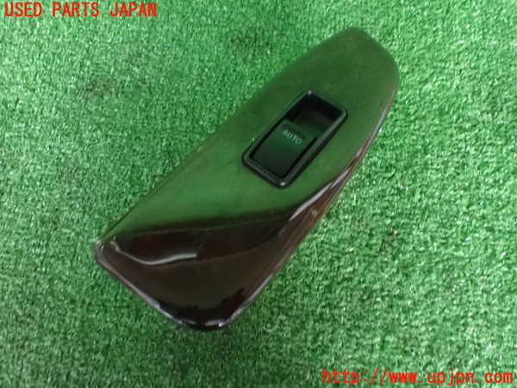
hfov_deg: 60.0
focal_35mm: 30
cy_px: 194
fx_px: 448
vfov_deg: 46.8
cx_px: 258
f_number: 2.3
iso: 1600
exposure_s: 1/25
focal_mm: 5.4
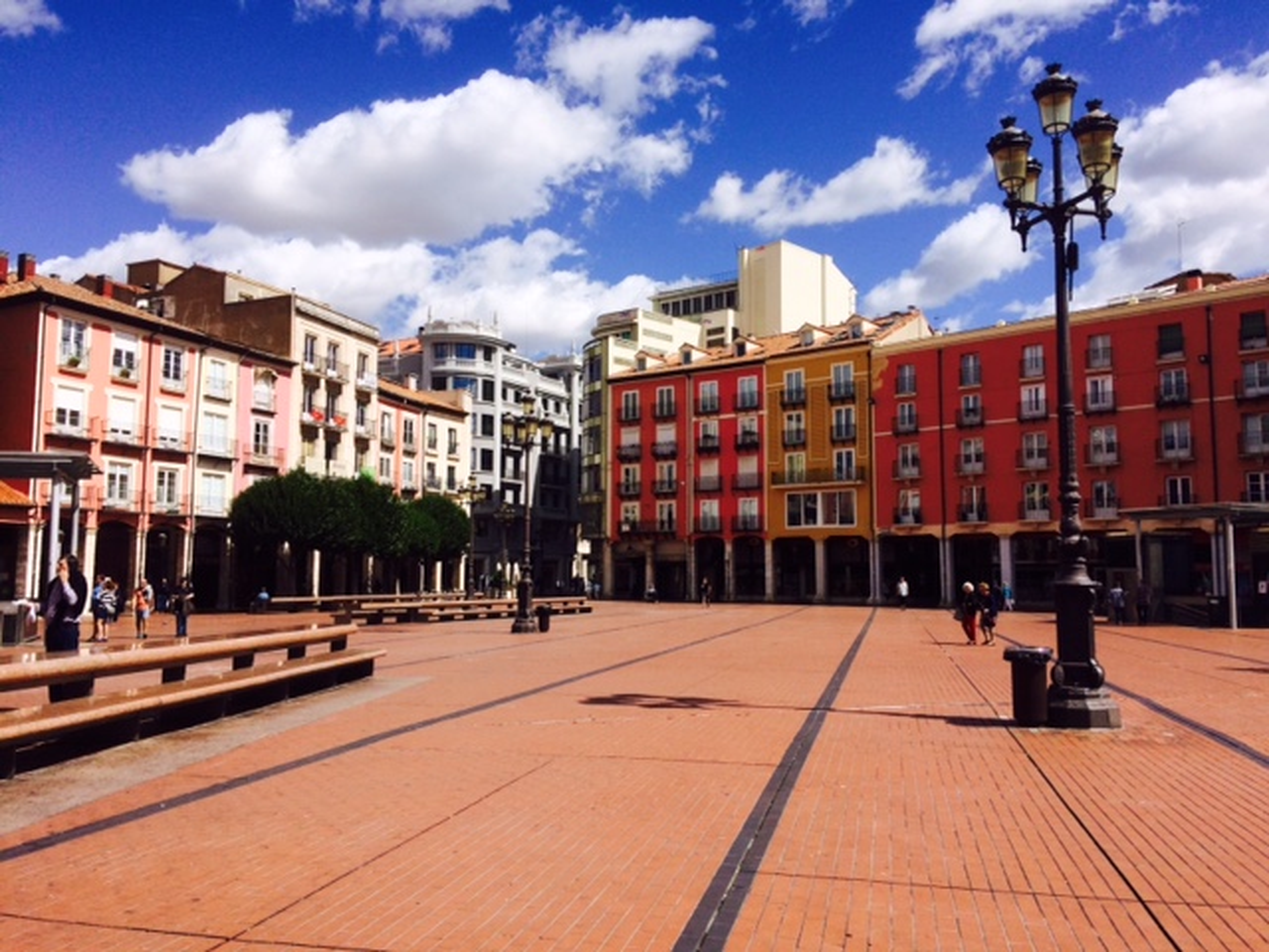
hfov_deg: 61.7
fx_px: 1063
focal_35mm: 29
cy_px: 476
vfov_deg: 48.2
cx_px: 634
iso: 32
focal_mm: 4.15
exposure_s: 1/4115
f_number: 2.2
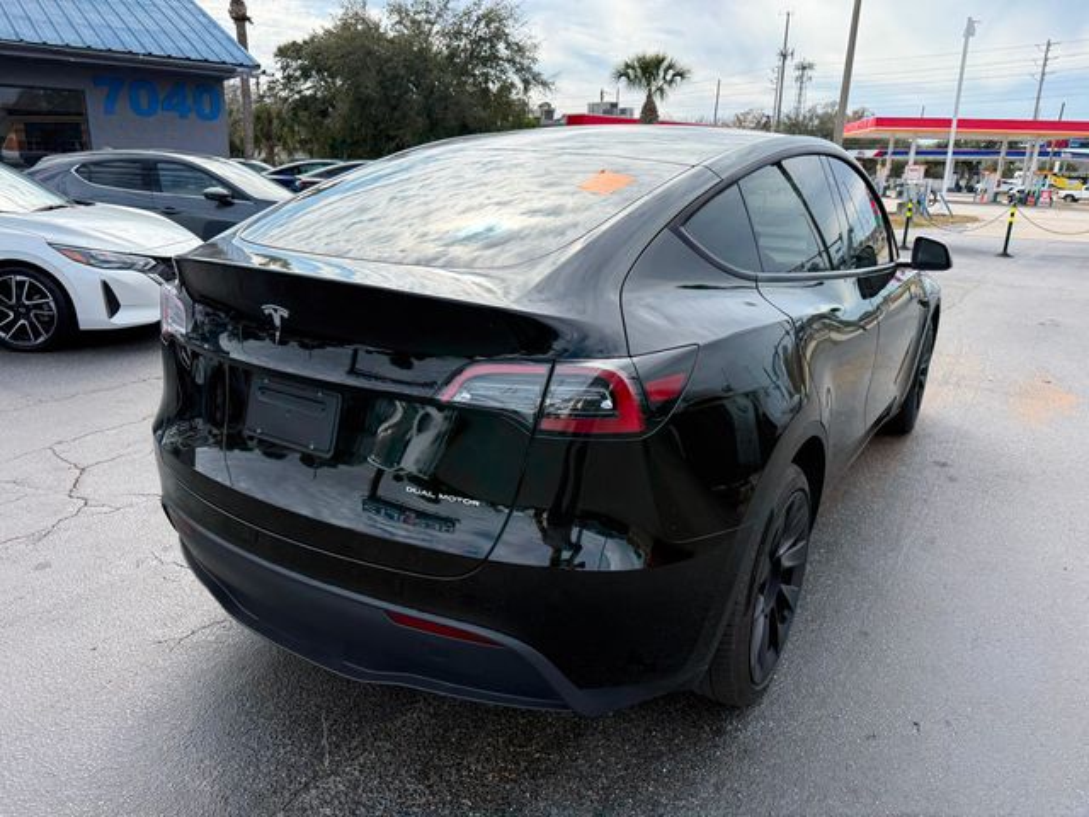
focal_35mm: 24
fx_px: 755
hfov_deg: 71.6
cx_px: 544
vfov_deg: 56.8
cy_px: 408
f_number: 1.78
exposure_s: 1/3425
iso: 100
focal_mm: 6.76
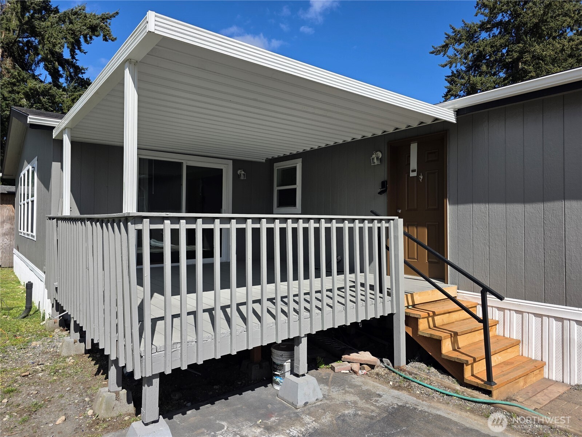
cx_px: 291
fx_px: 387
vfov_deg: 58.9
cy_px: 218
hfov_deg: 73.9
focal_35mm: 23
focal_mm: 6.3
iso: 80
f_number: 1.7
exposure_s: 1/5153
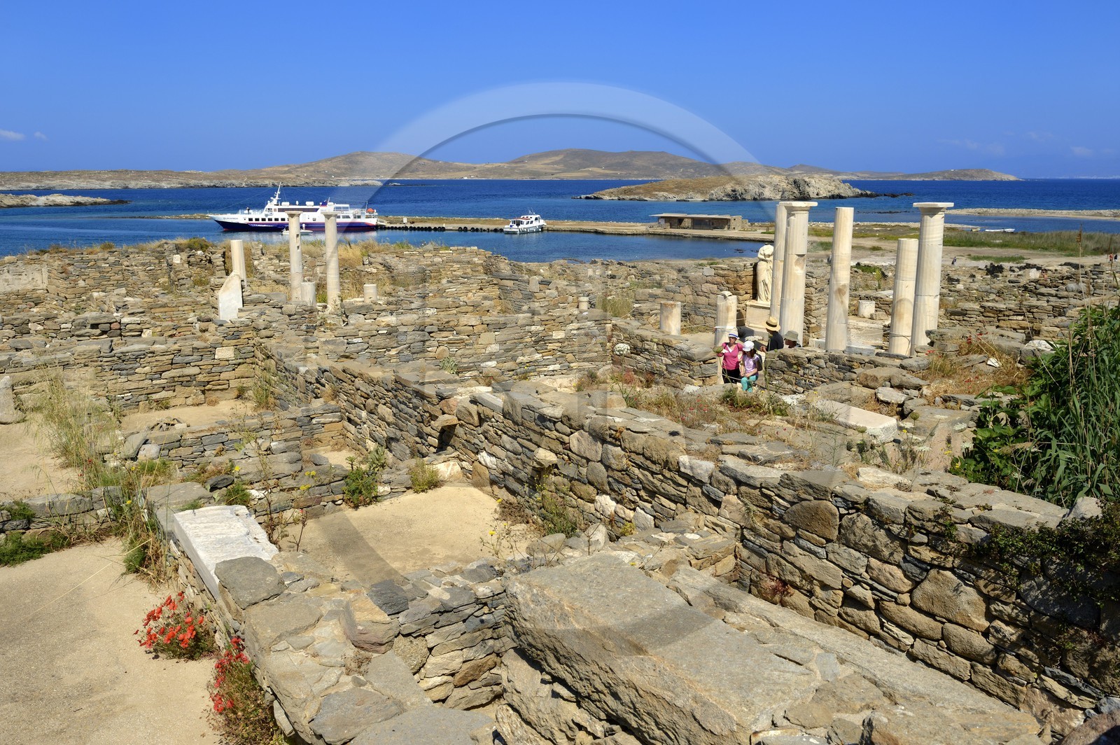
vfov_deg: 44.9
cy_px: 372
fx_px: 901
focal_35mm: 29
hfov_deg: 63.7
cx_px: 560
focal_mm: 29
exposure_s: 1/320
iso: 200
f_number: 11
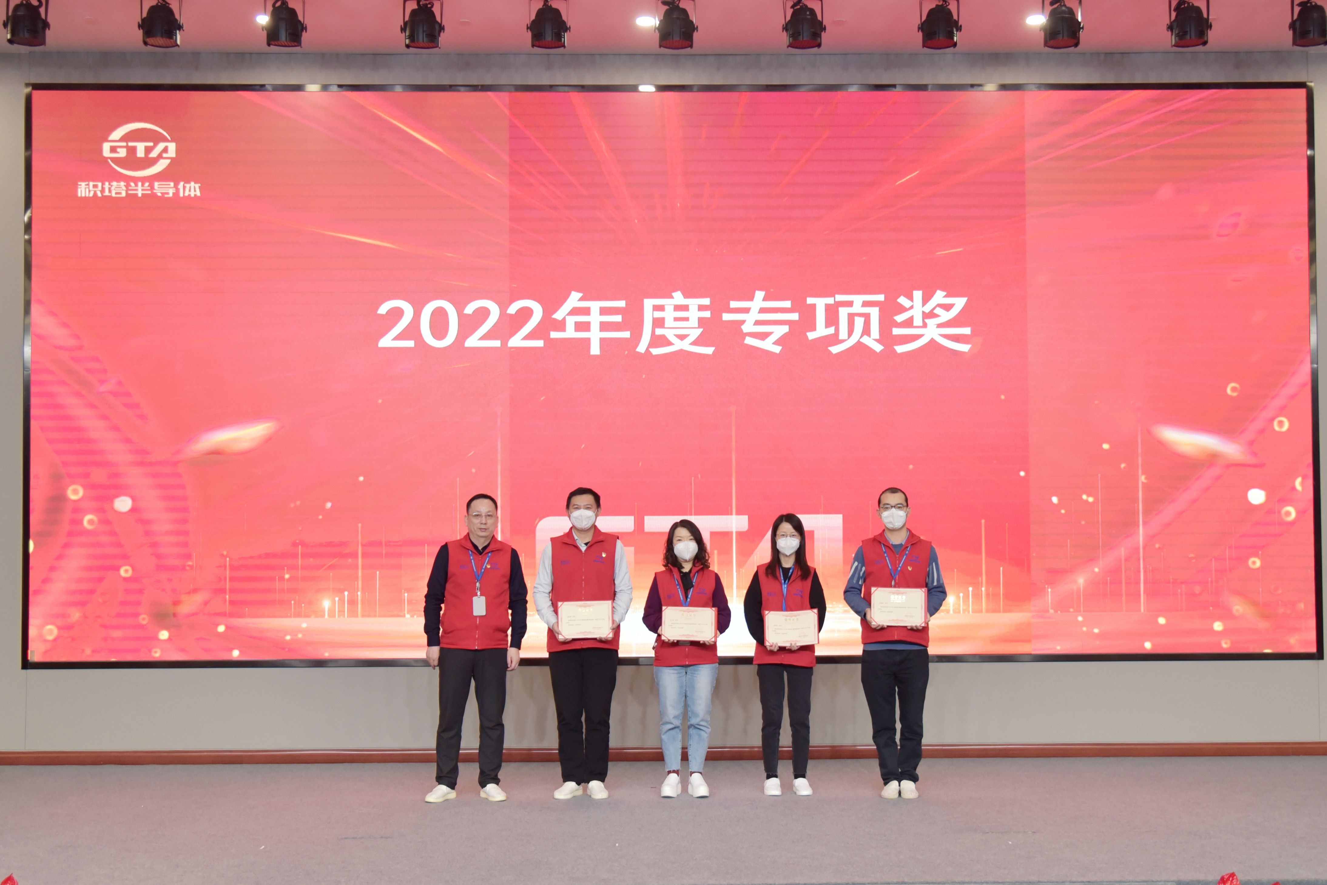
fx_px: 1253
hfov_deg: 55.8
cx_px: 664
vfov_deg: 38.9
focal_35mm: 34
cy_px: 442
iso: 1000
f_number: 4
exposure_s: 1/125
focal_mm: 34
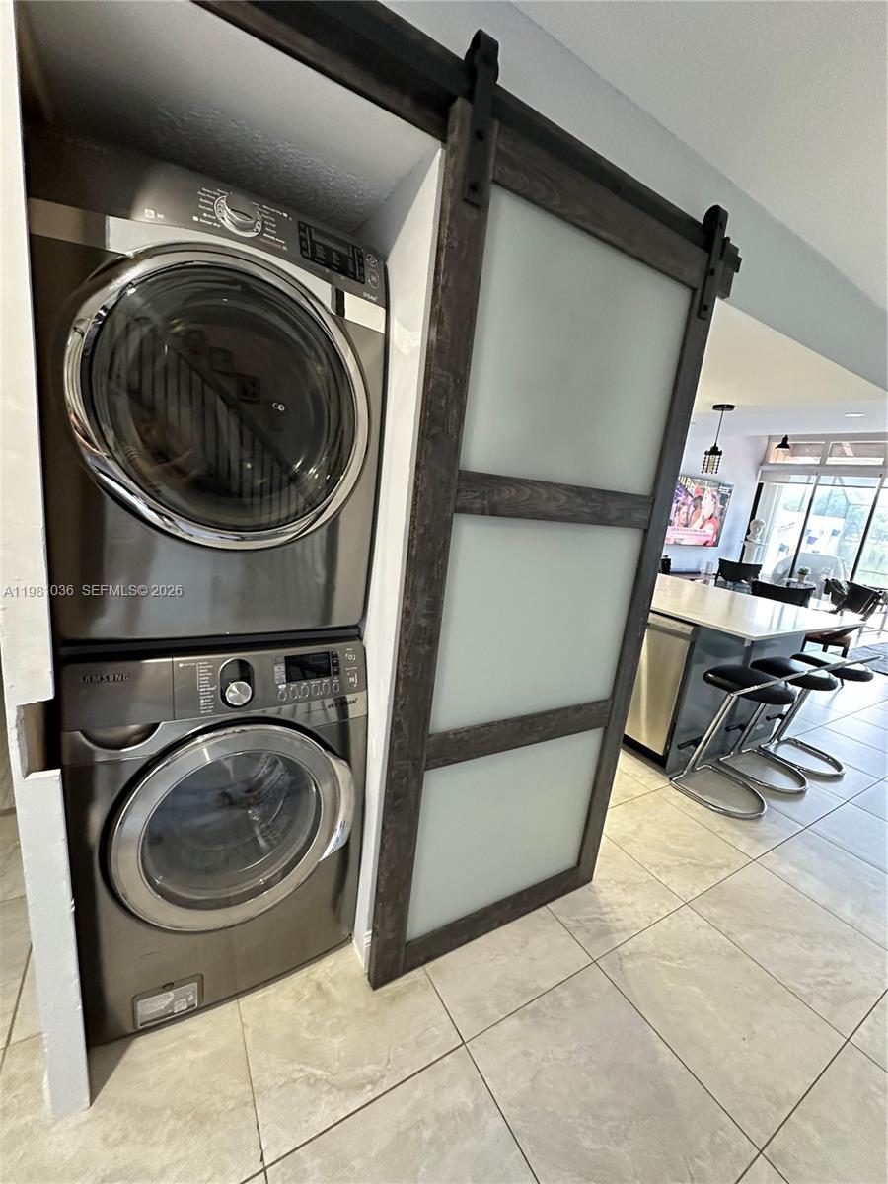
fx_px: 479
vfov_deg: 102.1
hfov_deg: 85.7
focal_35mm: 14
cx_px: 444
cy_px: 592
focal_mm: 2.22
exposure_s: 1/60
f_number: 2.2
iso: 640
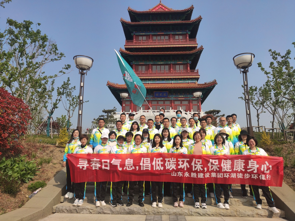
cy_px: 110
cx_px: 148
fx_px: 222
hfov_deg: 67.3
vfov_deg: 53.1
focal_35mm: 26
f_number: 1.75
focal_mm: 4.77
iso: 112
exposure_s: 1/2339
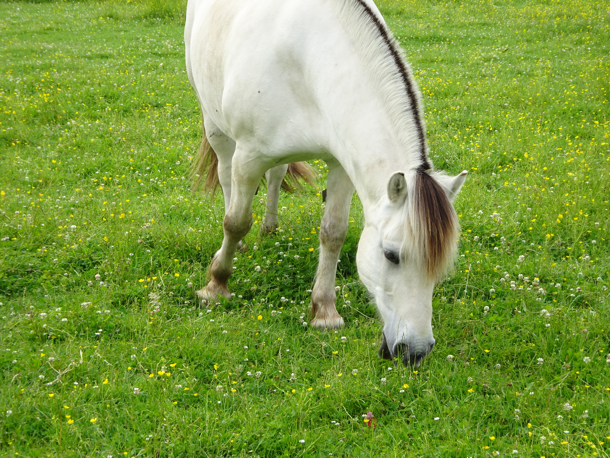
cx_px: 305
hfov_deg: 19.6
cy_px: 229
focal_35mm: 100
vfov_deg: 14.8
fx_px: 1762
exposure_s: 1/200
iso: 80
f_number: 5
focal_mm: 17.01
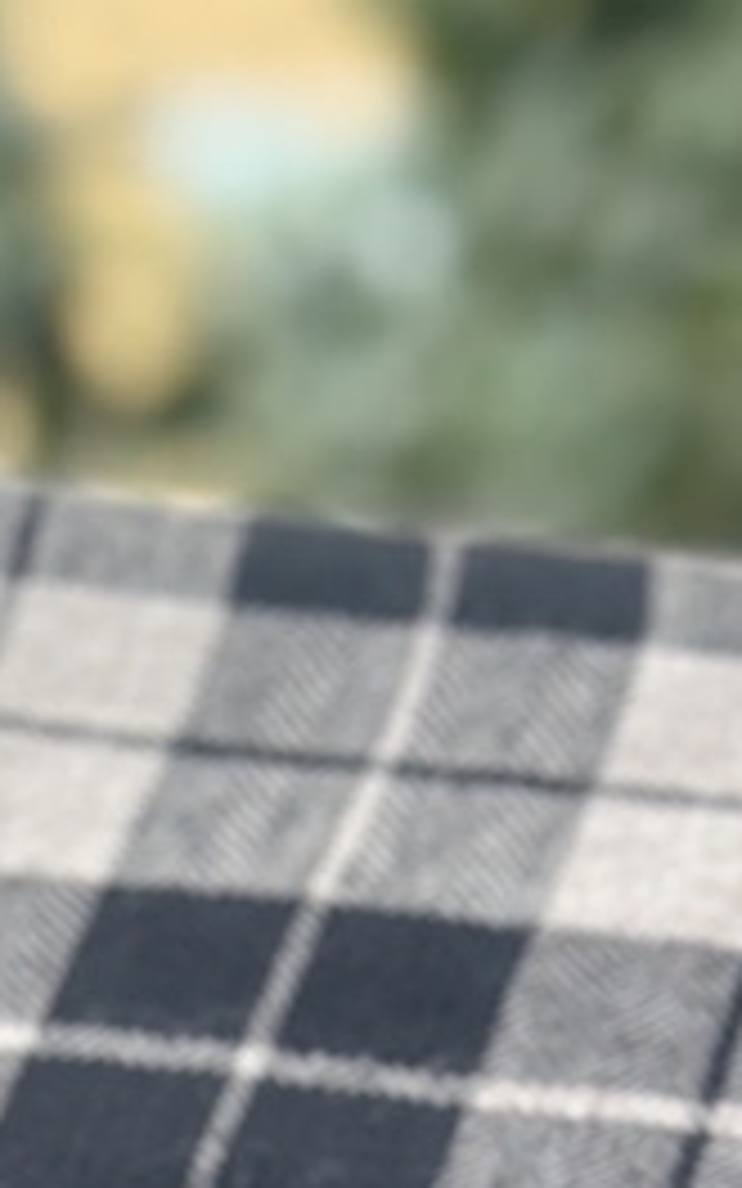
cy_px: 2043
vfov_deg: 10.4
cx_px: -627
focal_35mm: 192
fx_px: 6212
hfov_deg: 6.7
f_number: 1.78
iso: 64
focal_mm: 6.76
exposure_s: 1/499
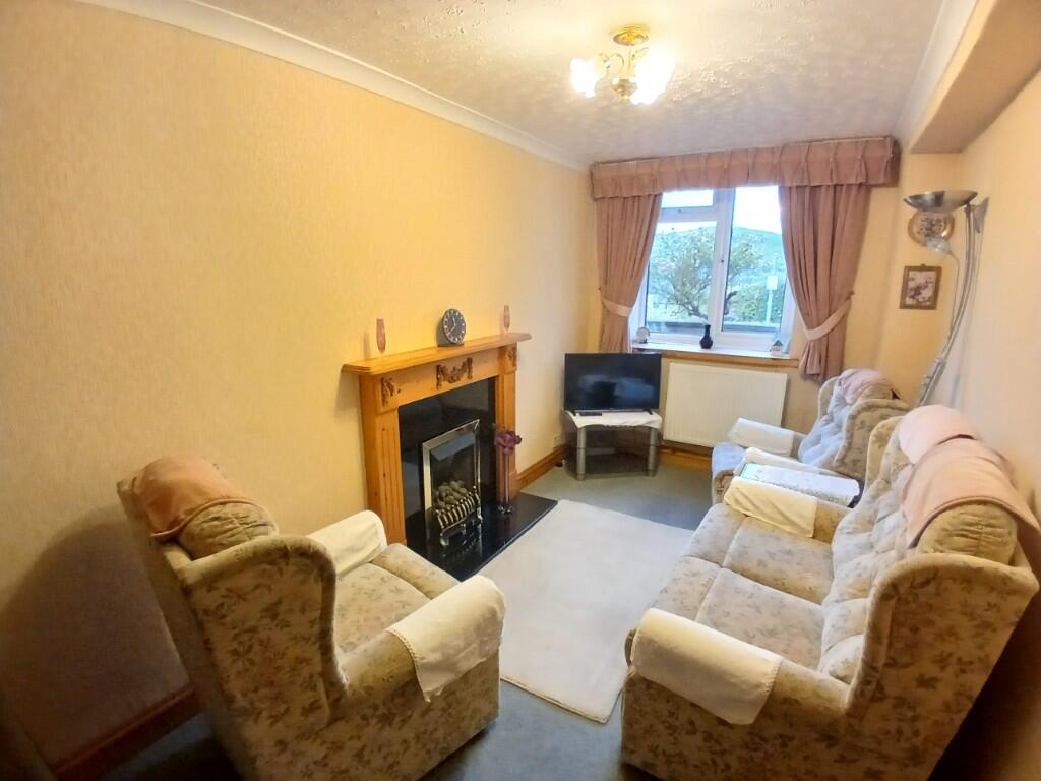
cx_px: 520
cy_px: 390
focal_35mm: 17
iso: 400
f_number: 2.2
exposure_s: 1/25
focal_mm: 1.4
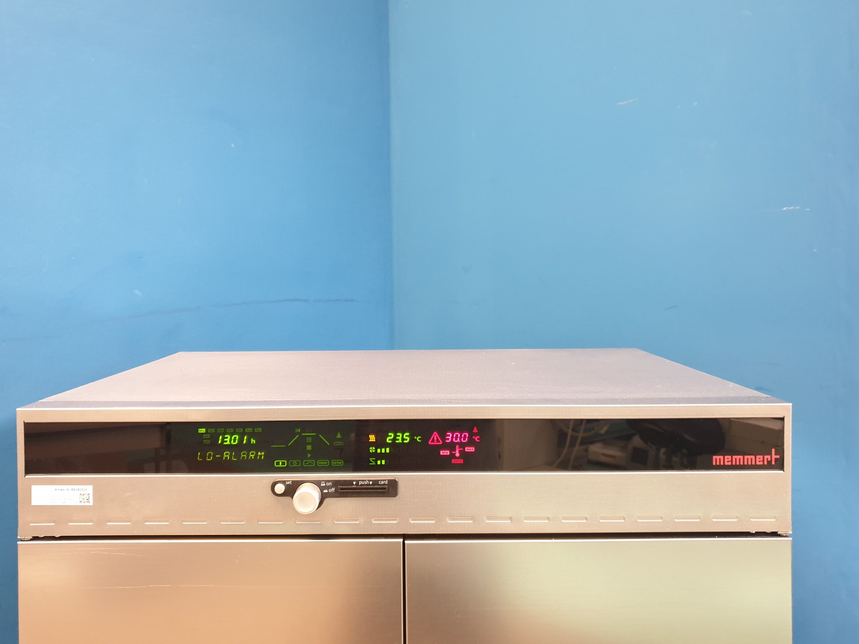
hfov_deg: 61.7
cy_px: 297
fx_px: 720
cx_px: 420
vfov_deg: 48.2
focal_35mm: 29
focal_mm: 4.3
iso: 320
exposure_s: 1/33
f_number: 1.5
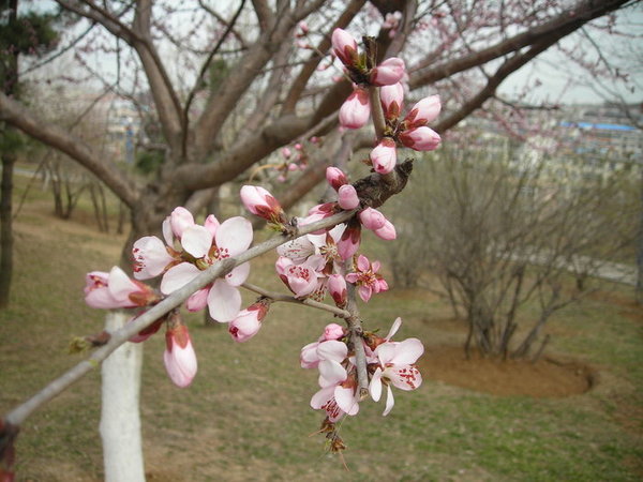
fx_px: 706
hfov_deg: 49.0
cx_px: 322
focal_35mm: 38
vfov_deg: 37.7
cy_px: 241
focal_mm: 6.3
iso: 50
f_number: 3.2
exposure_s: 1/220
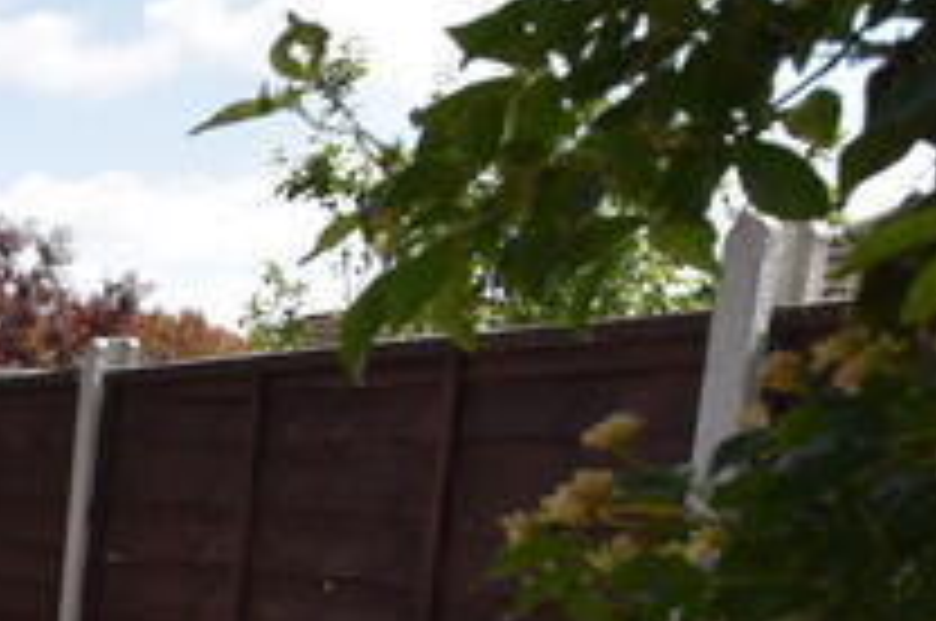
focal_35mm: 74
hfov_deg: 19.2
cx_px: -828
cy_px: 916
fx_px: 1921
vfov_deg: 16.8
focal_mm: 10
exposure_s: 1/200
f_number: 8
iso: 100
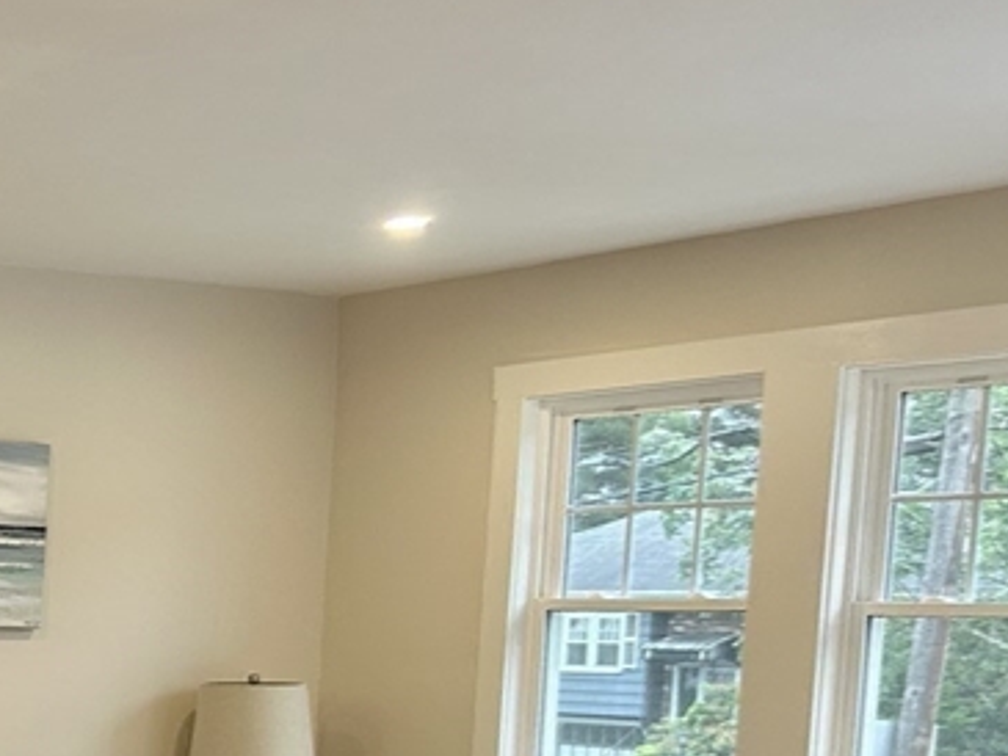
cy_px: 844
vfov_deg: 19.3
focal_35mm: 73
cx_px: -326
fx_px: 2126
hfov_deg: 23.4
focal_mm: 5.7
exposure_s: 1/121
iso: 100
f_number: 1.5
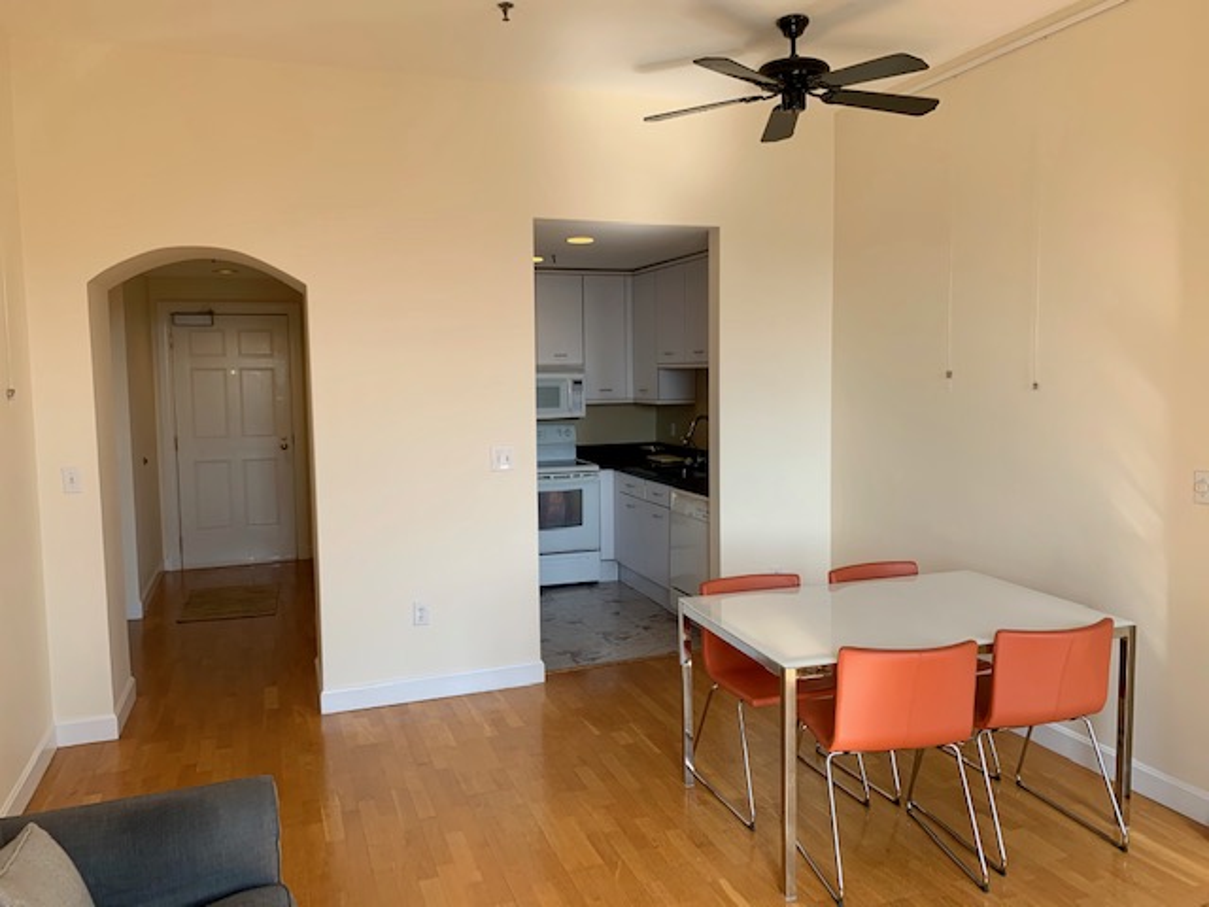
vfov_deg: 53.1
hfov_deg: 67.3
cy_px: 454
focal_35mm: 26
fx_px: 908
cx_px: 604
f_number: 1.8
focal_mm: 4.25
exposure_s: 1/122
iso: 25
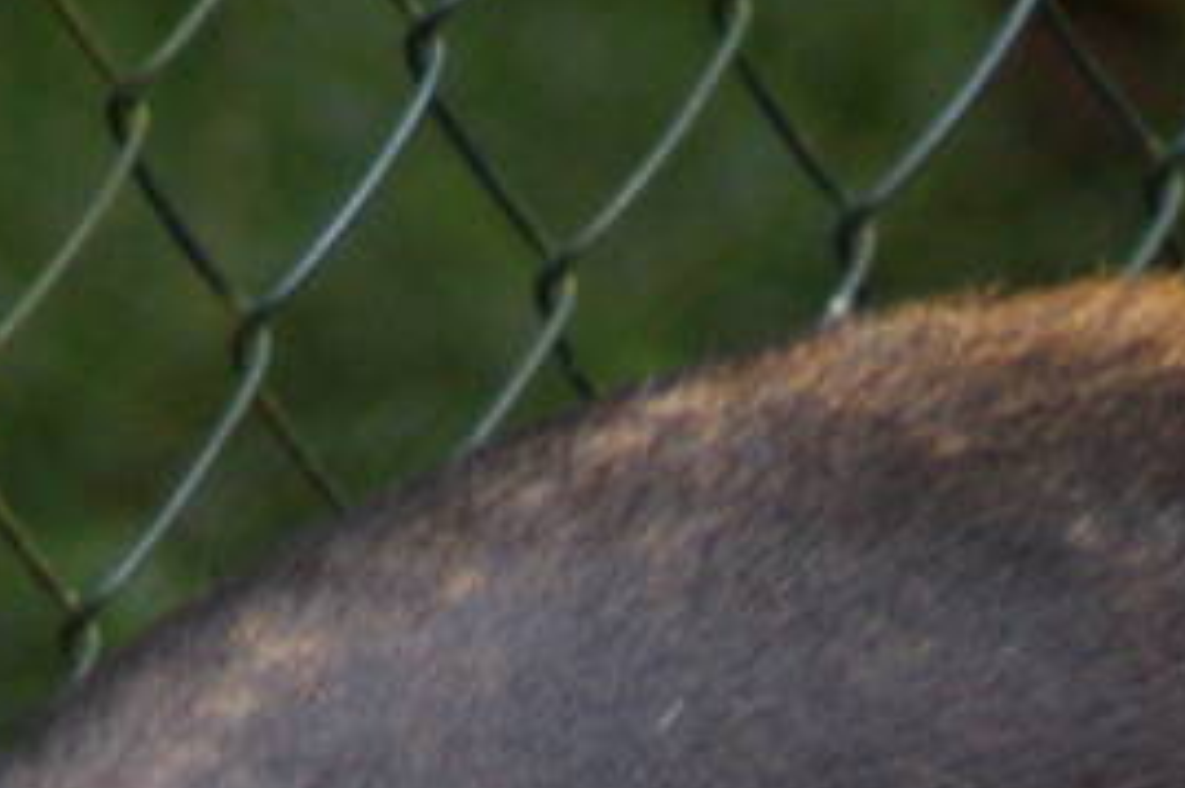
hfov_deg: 0.8
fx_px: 88028
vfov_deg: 0.5
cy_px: 2252
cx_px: 84
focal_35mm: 2676
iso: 400
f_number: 5.6
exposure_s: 1/125
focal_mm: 300
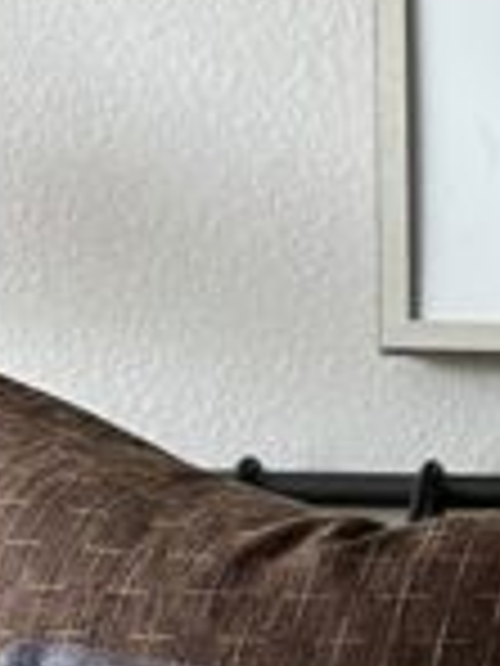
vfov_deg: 11.8
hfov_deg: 8.0
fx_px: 3197
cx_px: 1374
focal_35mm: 166
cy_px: 652
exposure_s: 1/121
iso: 125
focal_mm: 6.86
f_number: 1.78
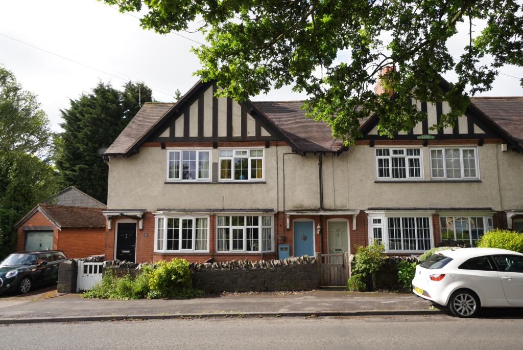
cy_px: 175
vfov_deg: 48.0
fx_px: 392
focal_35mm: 27
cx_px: 262
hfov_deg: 67.4
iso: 400
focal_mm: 18
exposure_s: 1/1250
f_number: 4
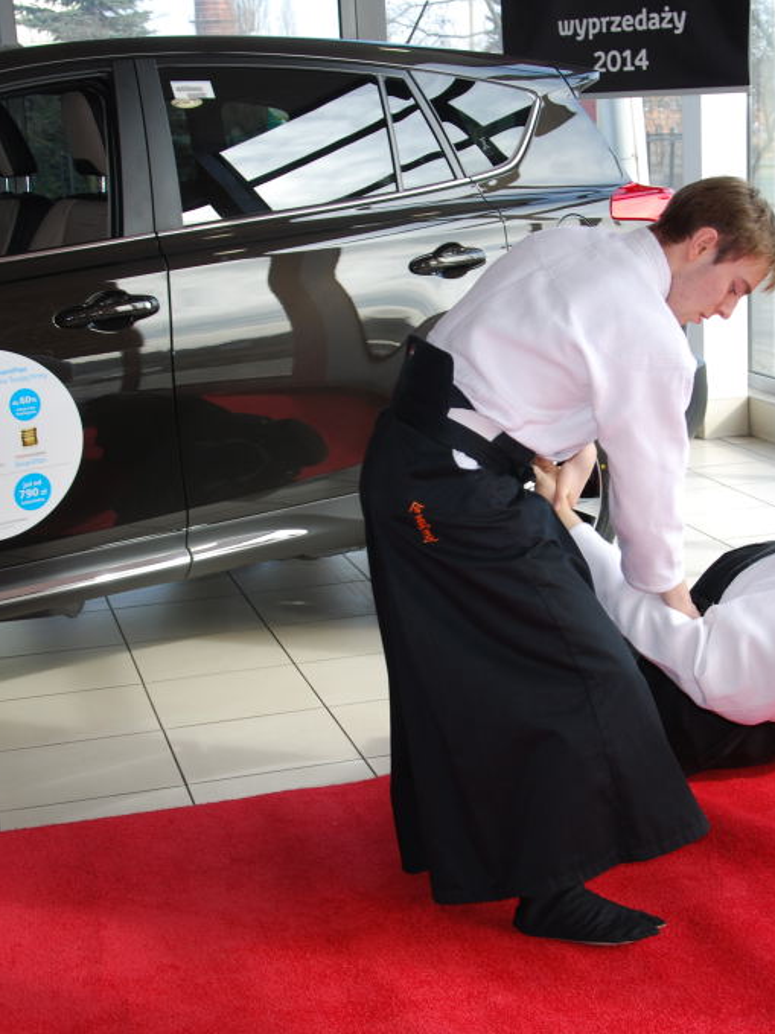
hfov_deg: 23.9
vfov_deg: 31.7
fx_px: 1822
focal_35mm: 61
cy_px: 520
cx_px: 512
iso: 100
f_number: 4.2
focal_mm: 28
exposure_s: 1/125
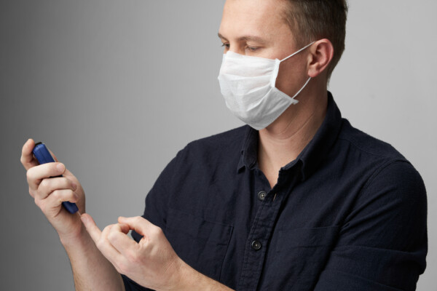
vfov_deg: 9.8
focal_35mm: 140
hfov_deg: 14.7
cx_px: 218
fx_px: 1699
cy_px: 146
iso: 100
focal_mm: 140
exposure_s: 1/160
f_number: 6.3
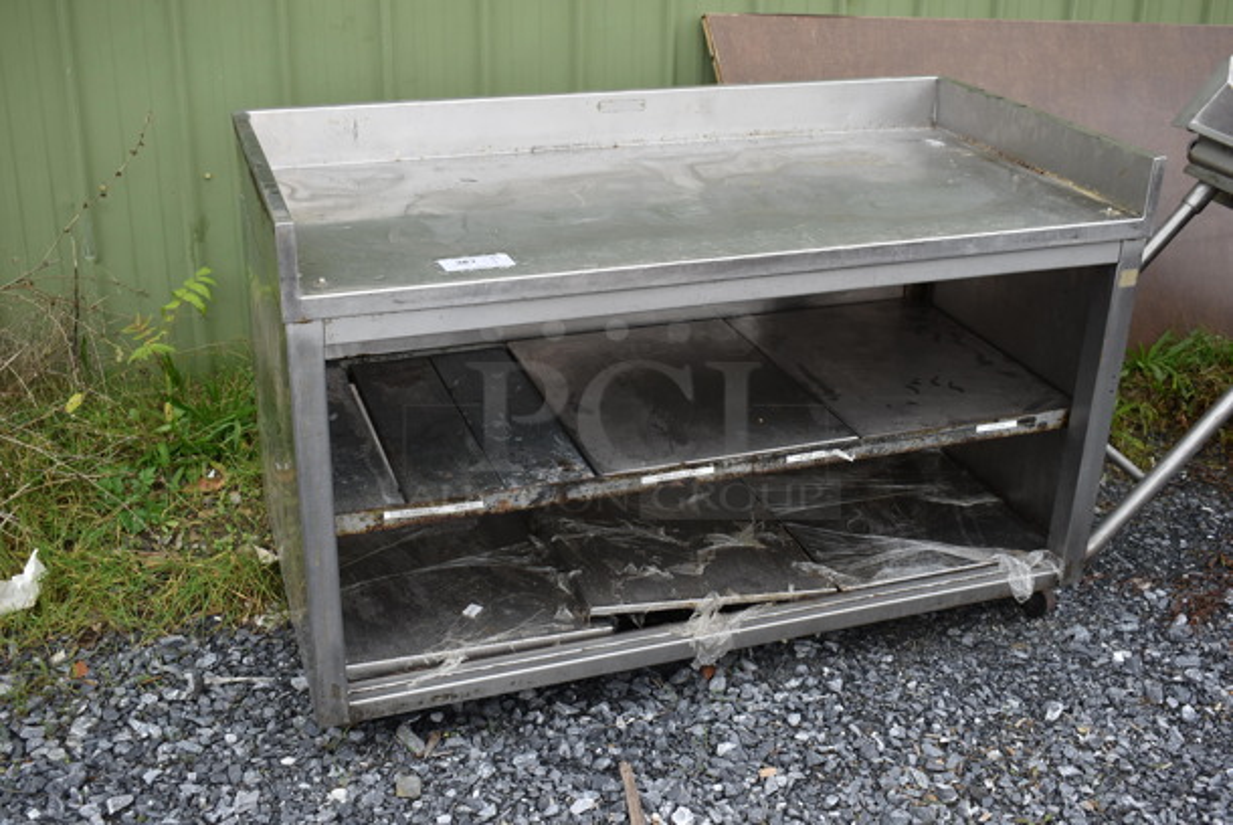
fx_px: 1337
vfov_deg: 34.3
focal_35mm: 39
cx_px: 616
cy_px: 412
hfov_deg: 49.5
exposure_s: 1/160
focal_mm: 26
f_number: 5.6
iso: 200
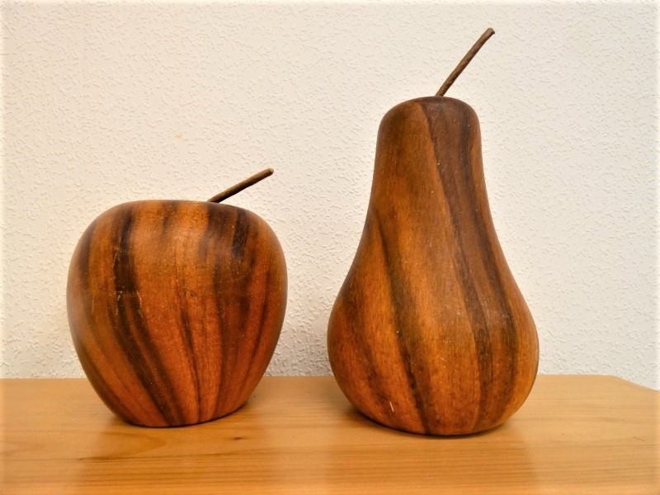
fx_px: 381
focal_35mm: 20
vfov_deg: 66.0
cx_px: 330
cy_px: 248
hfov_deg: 81.7
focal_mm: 3.6
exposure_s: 1/60
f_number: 2.8
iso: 160
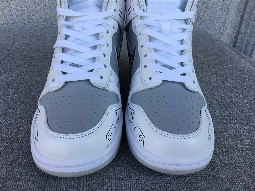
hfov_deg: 58.4
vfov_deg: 45.4
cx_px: 128
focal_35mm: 31
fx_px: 228
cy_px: 96
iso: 25
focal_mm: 3.3
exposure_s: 1/248
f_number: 2.4
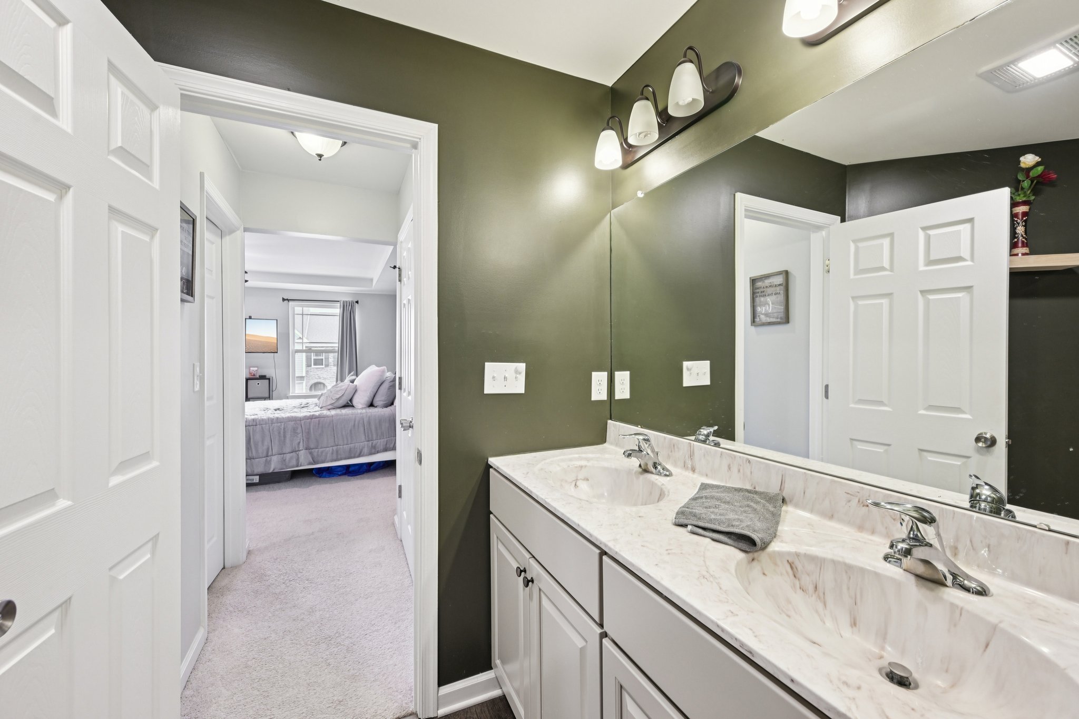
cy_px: 360
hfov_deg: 104.3
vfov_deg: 81.2
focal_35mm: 14
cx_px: 540
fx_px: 420
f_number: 8
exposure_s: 1/10
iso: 400
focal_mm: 14
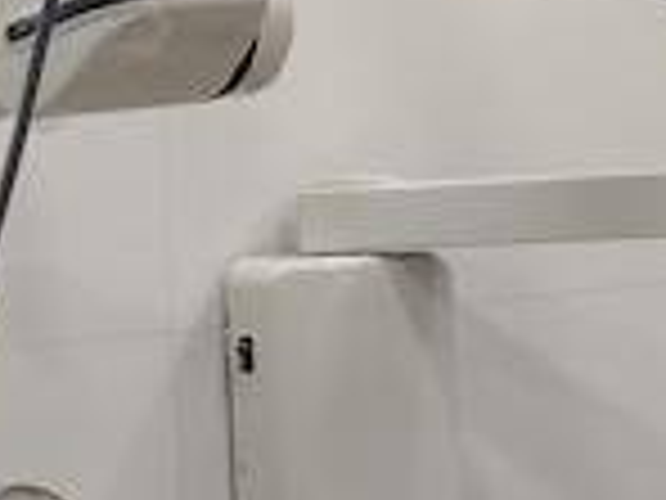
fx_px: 3232
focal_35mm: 168
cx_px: 297
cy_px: 198
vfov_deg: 8.8
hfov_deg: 11.8
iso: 375
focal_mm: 5.25
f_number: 1.75
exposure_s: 1/50
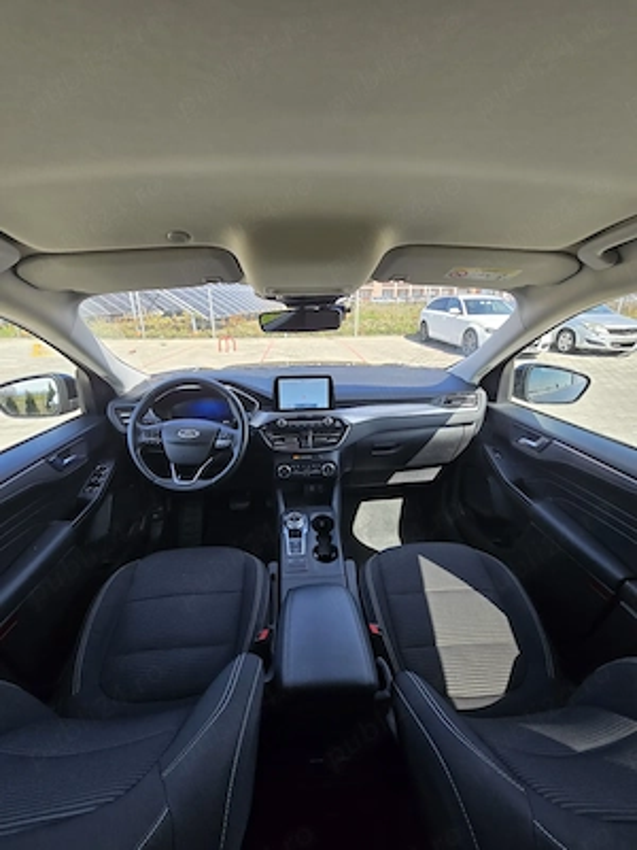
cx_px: 318
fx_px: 319
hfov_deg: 89.9
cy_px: 425
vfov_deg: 106.2
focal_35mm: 13
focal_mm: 2.2
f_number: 2.2
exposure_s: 1/186
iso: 50
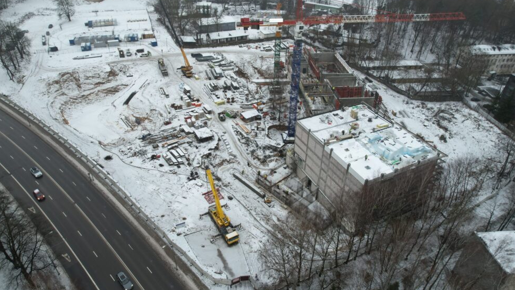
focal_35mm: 24
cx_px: 257
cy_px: 130
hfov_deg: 76.3
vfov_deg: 47.6
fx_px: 328
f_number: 2.8
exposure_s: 1/40
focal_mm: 8.38
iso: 100
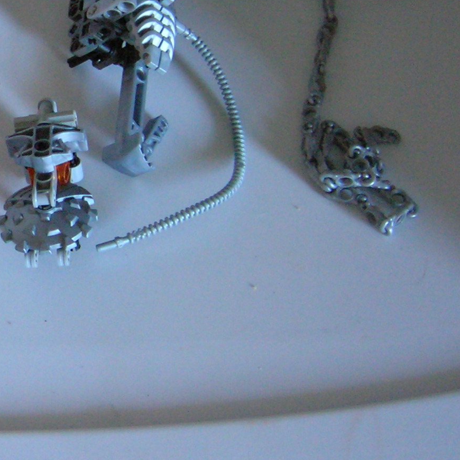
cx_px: -57
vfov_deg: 21.6
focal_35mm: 79
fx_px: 1188
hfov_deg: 20.8
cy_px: 90
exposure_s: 1/3.1
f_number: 2.9
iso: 200
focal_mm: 5.7
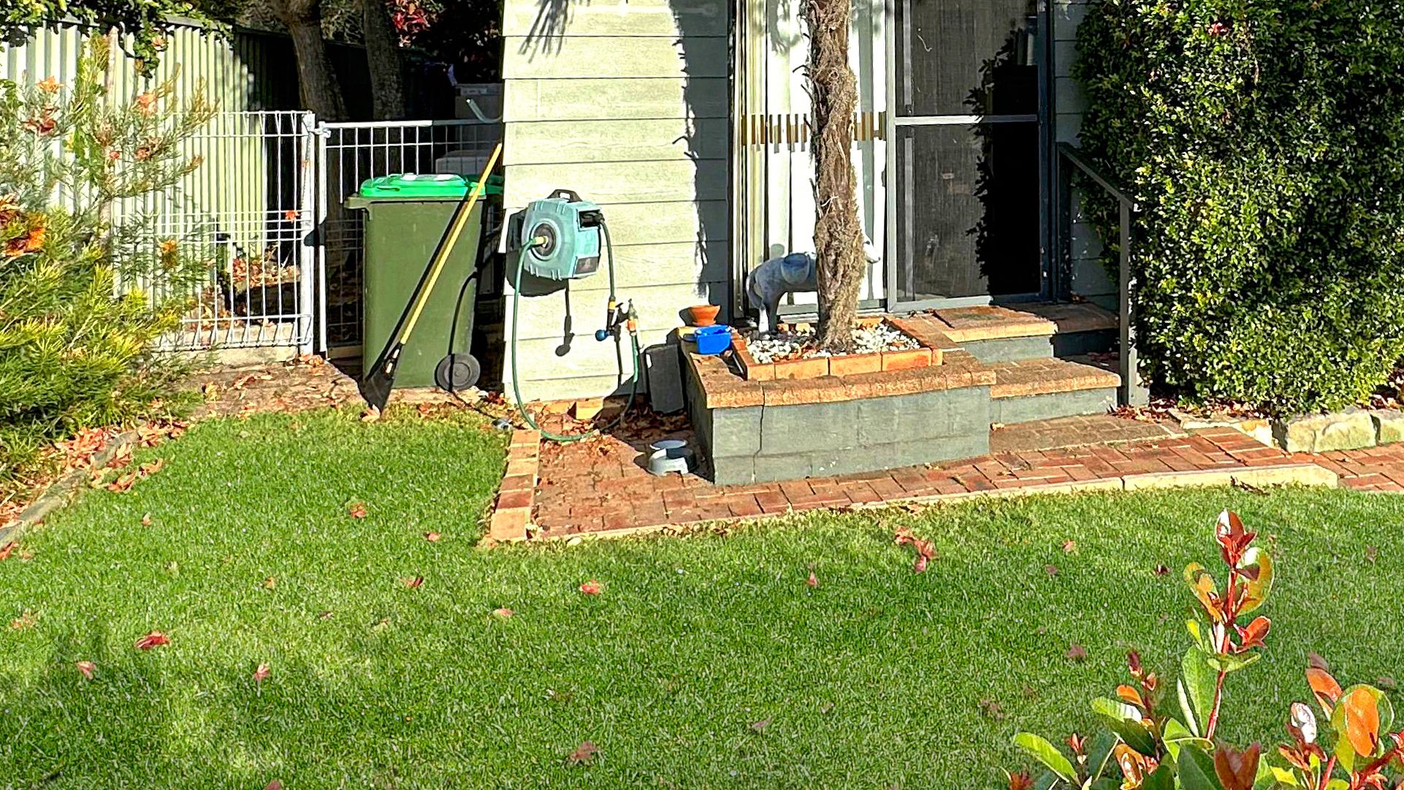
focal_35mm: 32
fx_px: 1191
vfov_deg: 35.2
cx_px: 1023
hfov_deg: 58.4
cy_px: 128
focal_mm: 2.22
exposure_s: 1/1114
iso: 40
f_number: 2.2
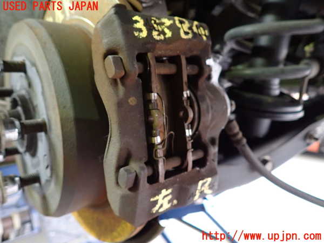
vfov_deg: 54.9
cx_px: 162
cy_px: 122
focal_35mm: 25
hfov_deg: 69.4
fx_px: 234
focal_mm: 4.5
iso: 800
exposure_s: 1/20
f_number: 2
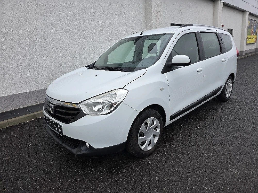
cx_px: 129
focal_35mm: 23
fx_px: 171
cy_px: 96
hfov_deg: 73.9
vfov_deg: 58.9
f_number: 1.7
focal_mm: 6.3
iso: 50
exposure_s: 1/370
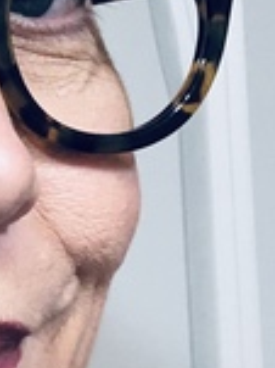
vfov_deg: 11.6
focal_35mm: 170
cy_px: 129
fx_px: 1803
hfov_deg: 8.2
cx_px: -298
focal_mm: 2.87
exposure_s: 1/120
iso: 125
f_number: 2.2
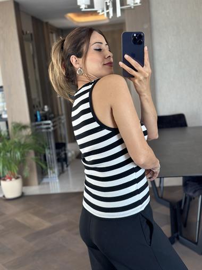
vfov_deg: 39.6
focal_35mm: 48
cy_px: 135
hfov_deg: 30.3
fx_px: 373
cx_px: 101
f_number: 1.78
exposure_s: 1/87
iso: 125
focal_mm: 6.86
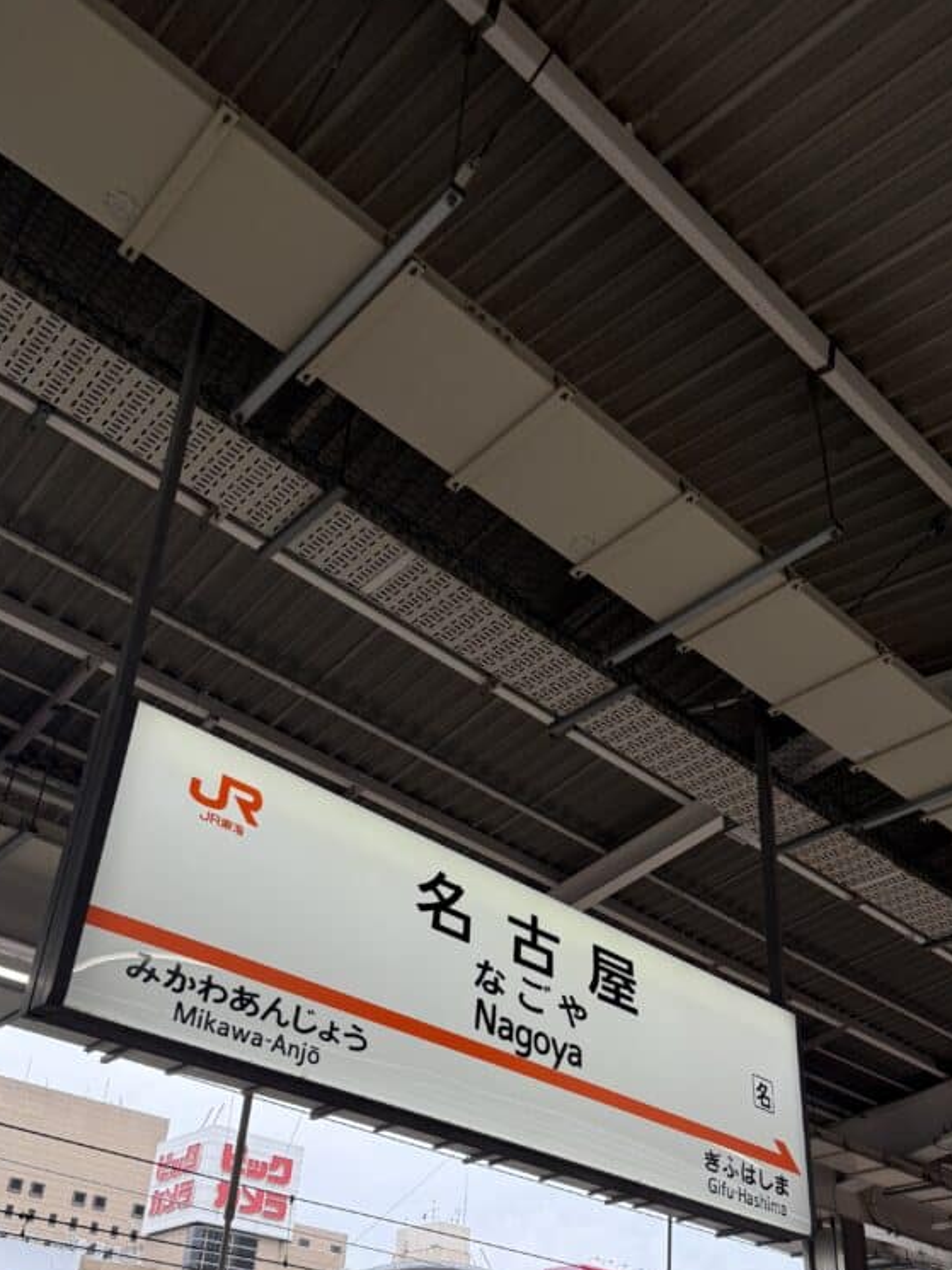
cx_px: 509
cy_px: 832
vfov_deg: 54.4
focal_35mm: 33
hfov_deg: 42.9
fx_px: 1210
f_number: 1.78
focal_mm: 6.76
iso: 100
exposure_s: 1/772
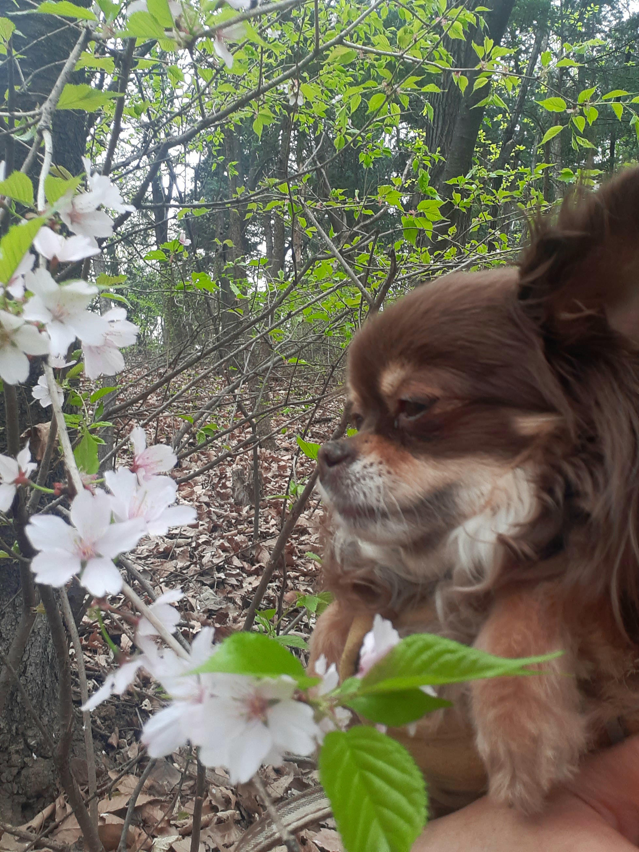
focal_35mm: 31
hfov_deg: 45.4
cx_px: 320
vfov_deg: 58.4
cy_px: 426
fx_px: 763
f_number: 2
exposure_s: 1/120
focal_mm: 2.61
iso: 40
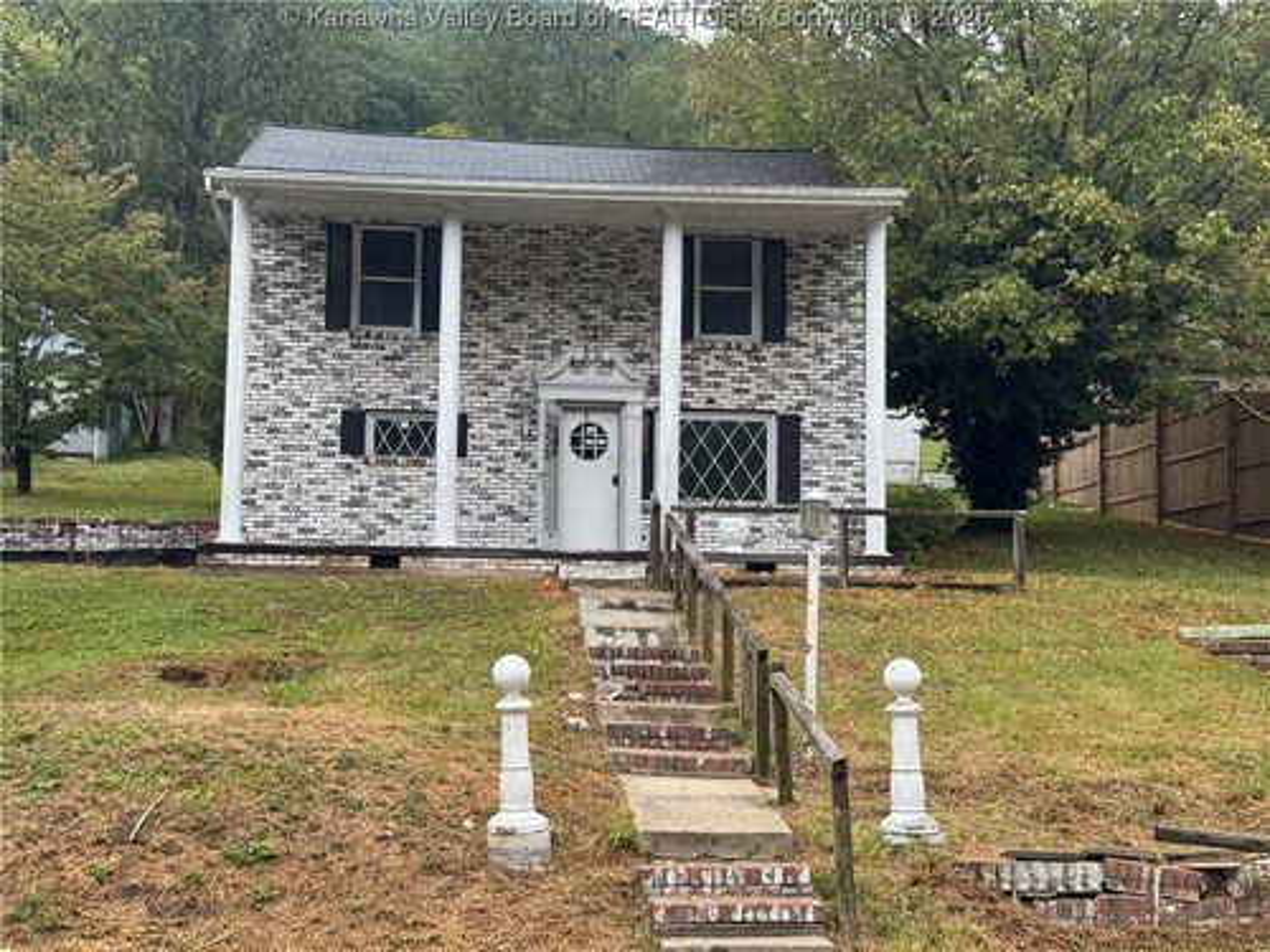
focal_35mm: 48
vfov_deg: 30.3
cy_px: 476
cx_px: 635
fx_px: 1761
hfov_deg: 39.7
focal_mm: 6.76
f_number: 1.78
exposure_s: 1/390
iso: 64
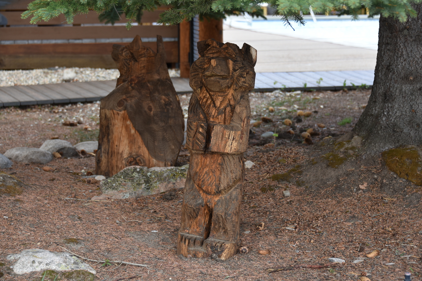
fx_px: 1032
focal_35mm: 88
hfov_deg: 23.1
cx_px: 217
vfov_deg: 15.5
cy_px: 137
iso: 220
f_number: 5
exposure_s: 1/200
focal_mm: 85
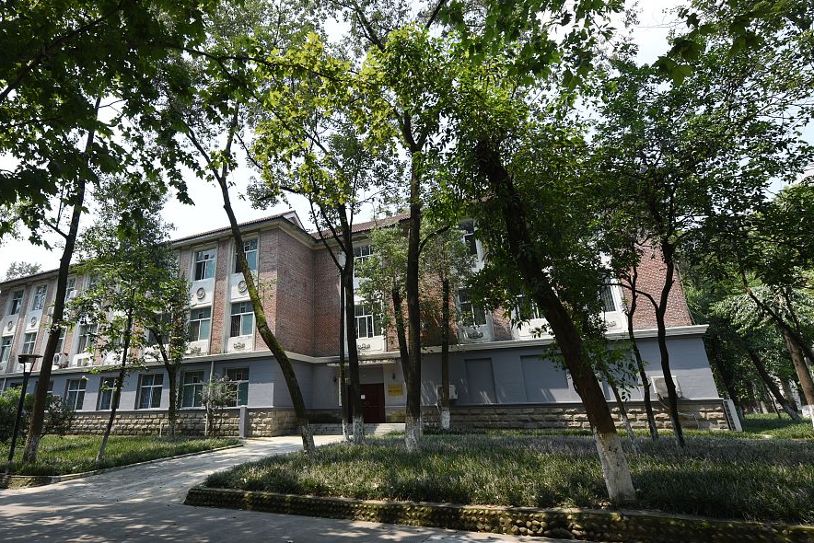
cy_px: 254
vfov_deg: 64.5
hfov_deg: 85.9
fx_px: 430
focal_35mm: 19
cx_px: 328
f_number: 11
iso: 160
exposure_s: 1/100
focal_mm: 14
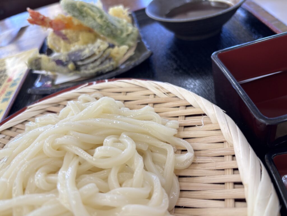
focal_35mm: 26
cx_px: 144
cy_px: 108
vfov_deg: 53.1
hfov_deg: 67.3
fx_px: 216
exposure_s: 1/101
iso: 32
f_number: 1.6
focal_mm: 5.96
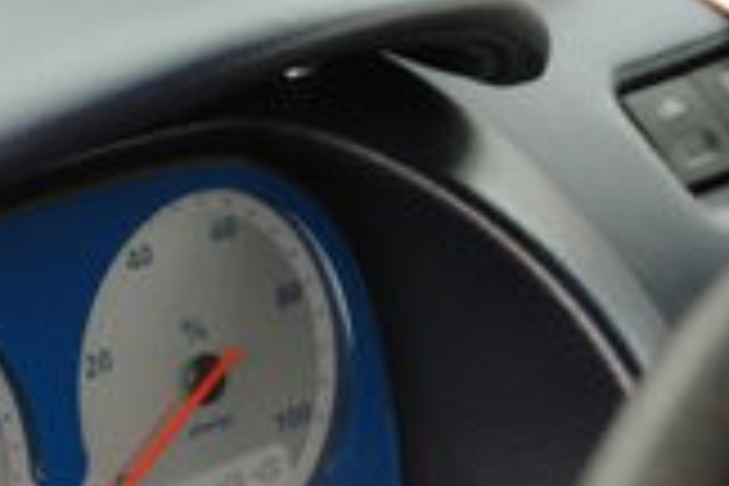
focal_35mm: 207
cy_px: 128
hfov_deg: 9.9
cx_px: 187
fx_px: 4191
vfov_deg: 6.6
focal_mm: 56
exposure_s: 1/180
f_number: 4
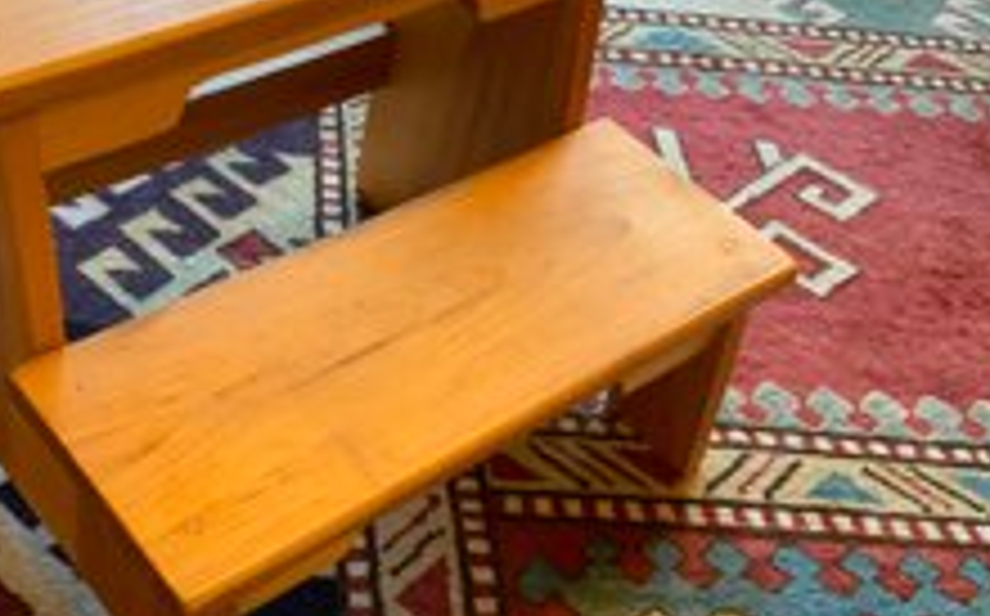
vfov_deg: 26.8
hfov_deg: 41.2
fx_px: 1294
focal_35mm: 48
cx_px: 308
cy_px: 357
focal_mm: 3
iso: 200
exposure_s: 1/60
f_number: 1.8
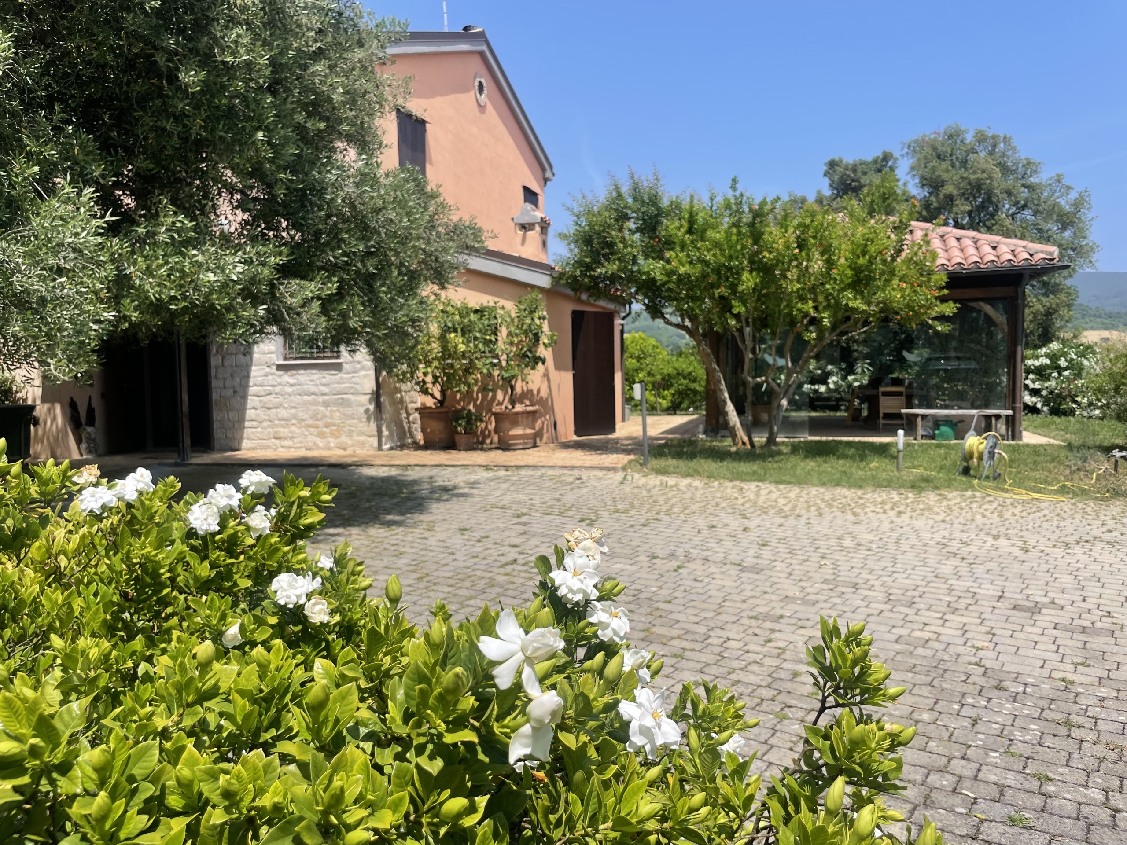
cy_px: 422
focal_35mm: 26
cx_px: 564
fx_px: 846
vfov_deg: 53.1
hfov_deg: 67.3
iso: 50
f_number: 1.6
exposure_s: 1/5291
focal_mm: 4.2
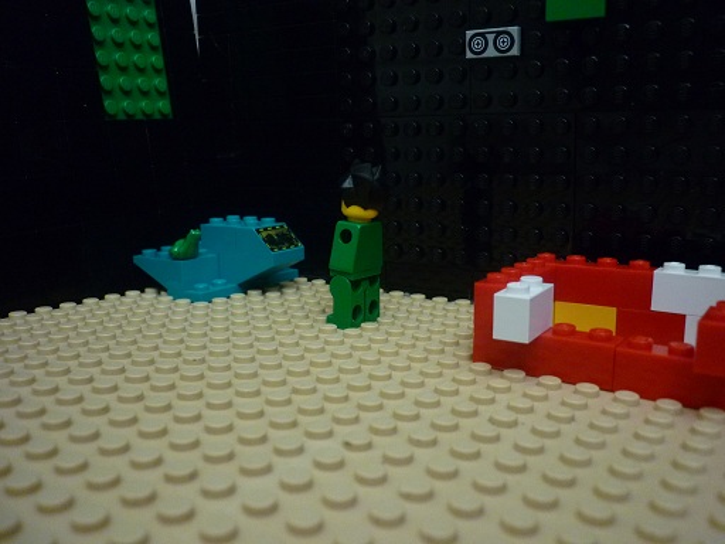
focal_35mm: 33
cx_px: 362
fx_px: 691
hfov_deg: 55.4
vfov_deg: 42.9
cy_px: 272
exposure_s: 1/8
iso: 400
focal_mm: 5.5
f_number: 2.8
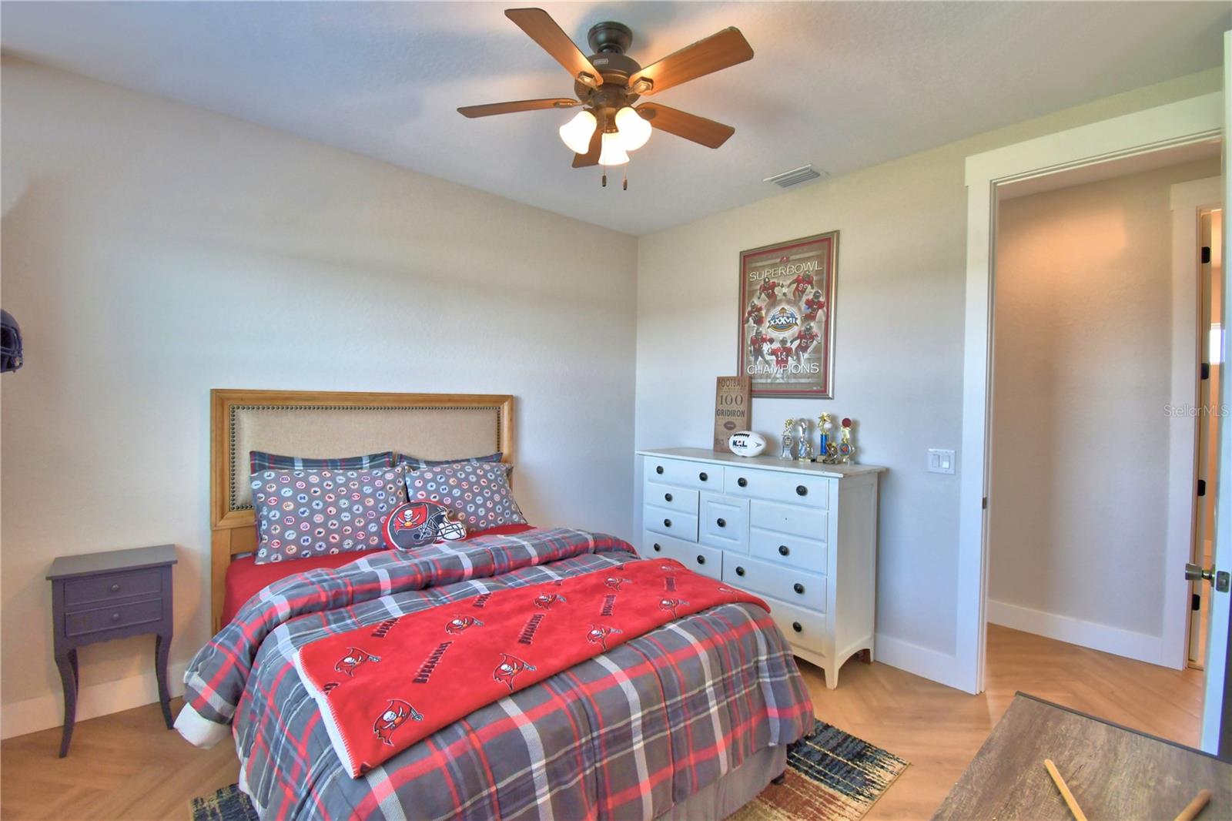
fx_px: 513
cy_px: 410
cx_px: 616
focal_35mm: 15
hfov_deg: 100.4
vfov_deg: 77.3
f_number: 4.5
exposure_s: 1/80
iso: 400
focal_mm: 10
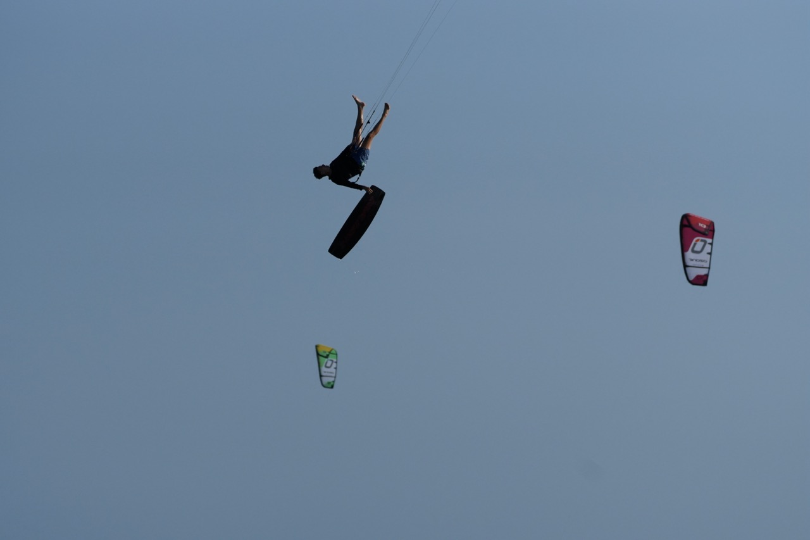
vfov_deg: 5.0
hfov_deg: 7.5
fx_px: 6175
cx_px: 405
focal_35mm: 274
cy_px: 270
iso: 500
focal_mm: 183
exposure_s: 1/4000
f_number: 6.3
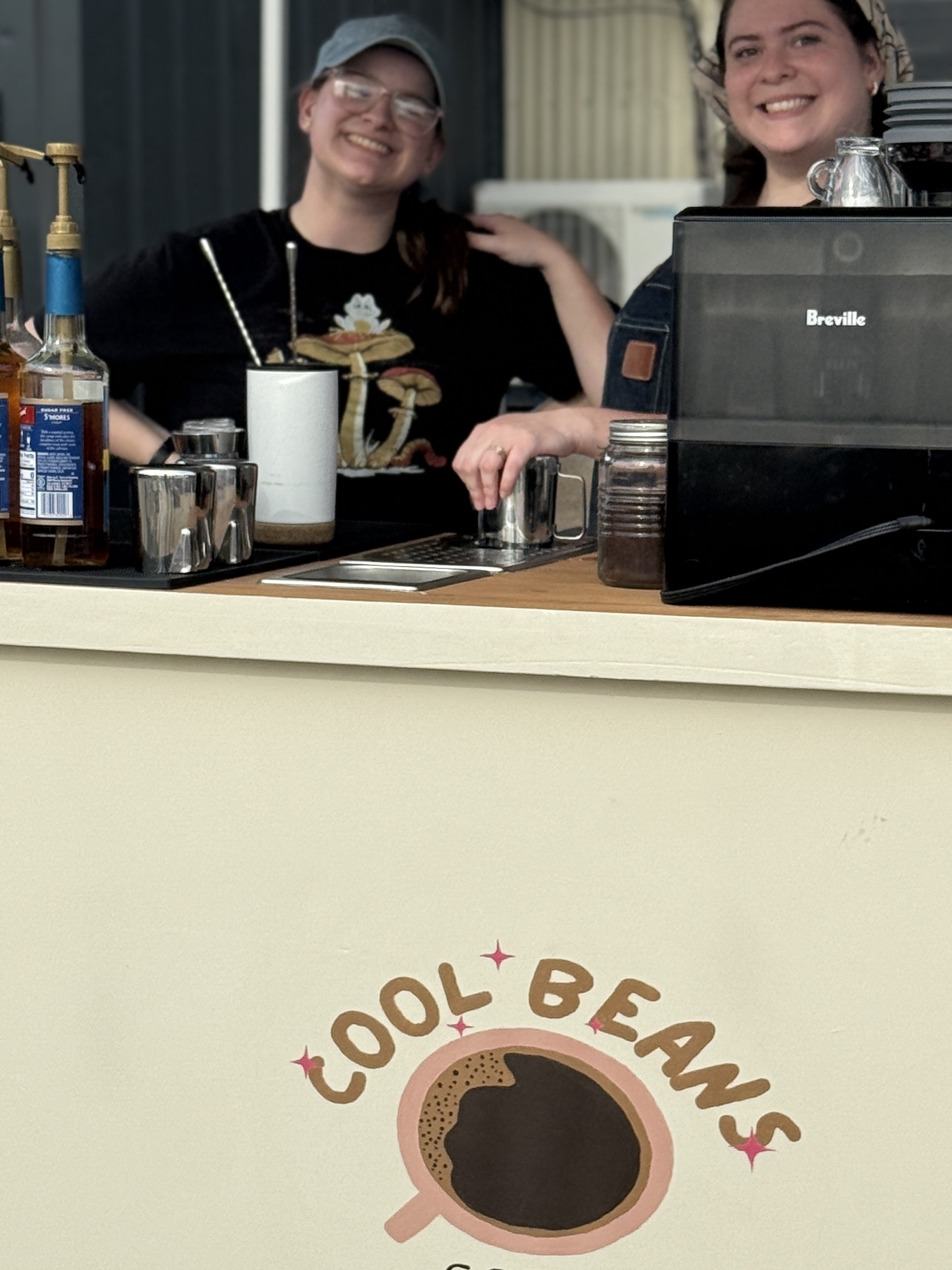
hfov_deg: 15.2
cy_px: 675
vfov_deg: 20.2
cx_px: 626
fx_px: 3557
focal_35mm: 97
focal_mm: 6.76
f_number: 1.78
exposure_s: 1/5208
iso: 64
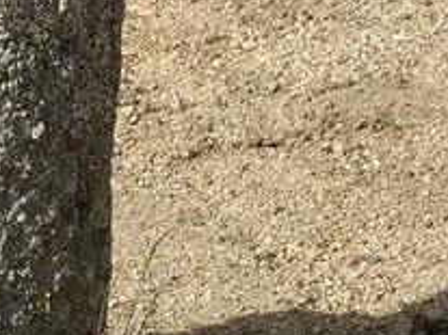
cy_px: -1037
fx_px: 5963
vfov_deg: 3.1
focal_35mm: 461
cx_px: -371
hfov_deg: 4.3
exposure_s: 1/320
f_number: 16
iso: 250
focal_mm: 62
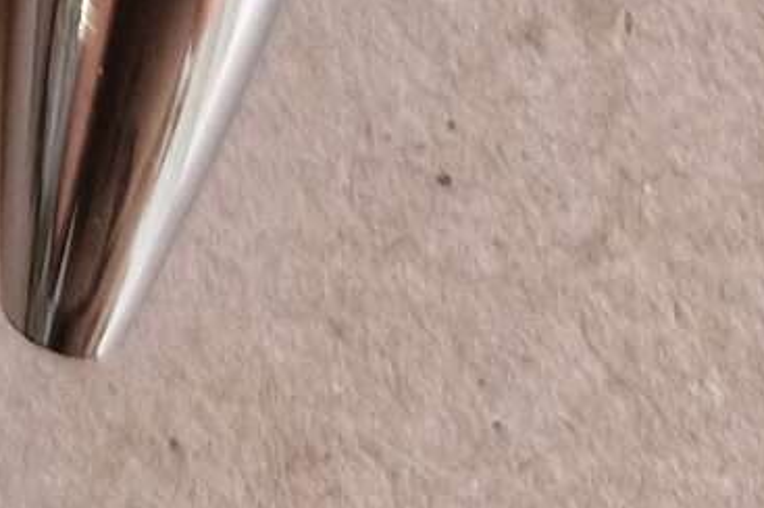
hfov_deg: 11.4
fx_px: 3541
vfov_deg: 6.4
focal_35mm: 167
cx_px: -641
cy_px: -1653
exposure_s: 1/180
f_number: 1.8
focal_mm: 6.4
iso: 50
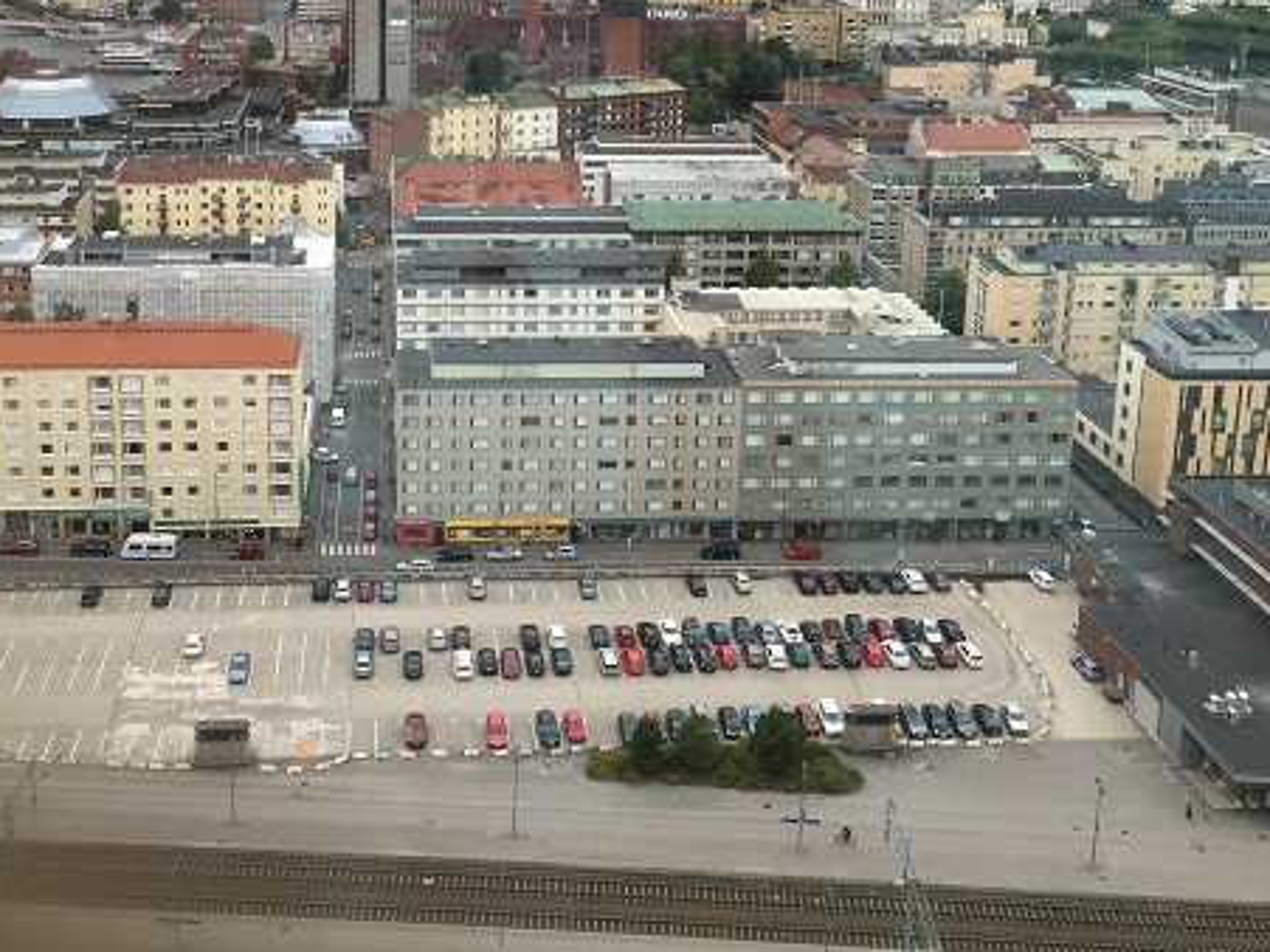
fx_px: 1614
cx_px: 528
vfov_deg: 32.3
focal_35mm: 44
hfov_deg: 42.8
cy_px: 246
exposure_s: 1/373
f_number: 2.2
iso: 32
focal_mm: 4.15
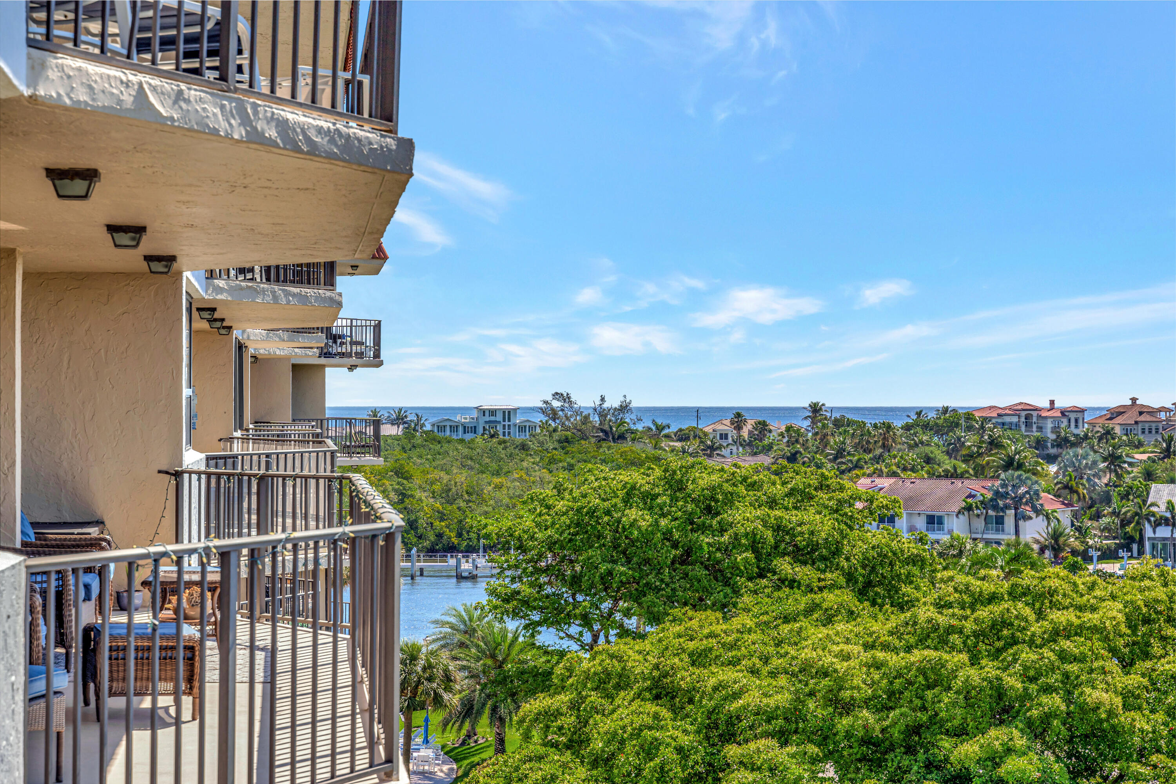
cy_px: 392
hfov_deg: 28.5
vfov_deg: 19.2
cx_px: 588
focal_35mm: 71
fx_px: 2319
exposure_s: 1/5000
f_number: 8
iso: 320
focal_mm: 71
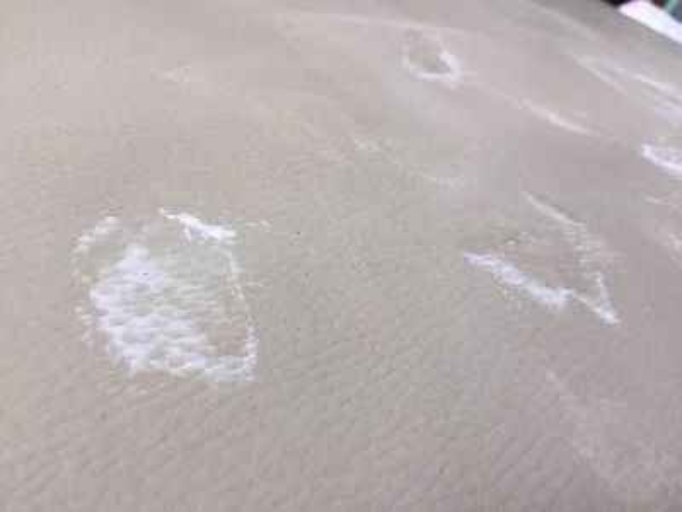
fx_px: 571
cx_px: 341
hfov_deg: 61.7
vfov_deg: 48.2
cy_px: 256
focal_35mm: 29
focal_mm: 4.15
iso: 32
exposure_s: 1/50
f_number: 2.2
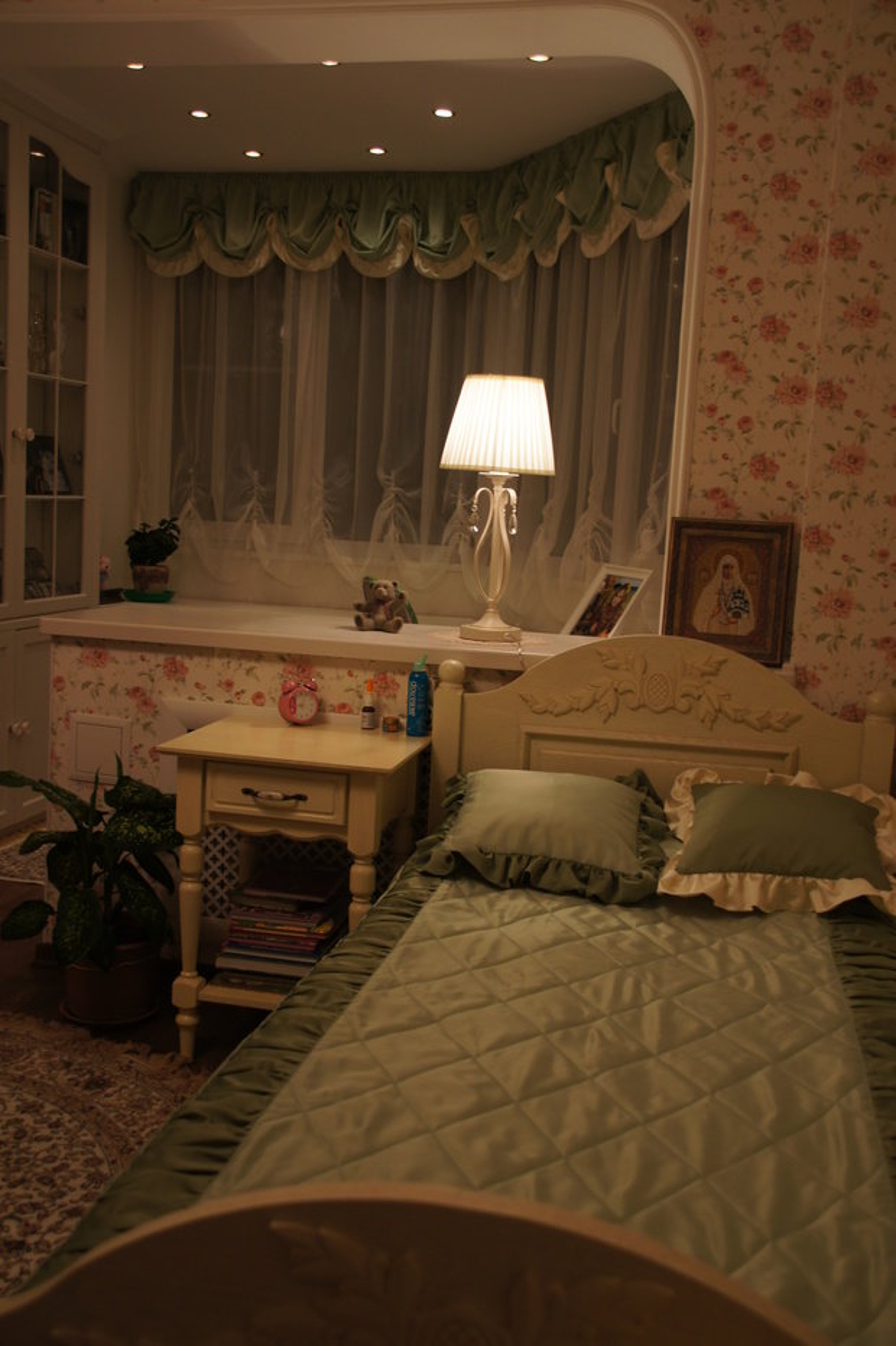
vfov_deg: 57.3
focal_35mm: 33
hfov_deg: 39.9
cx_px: 448
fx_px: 1234
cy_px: 673
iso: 200
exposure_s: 1/40
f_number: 4
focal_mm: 22
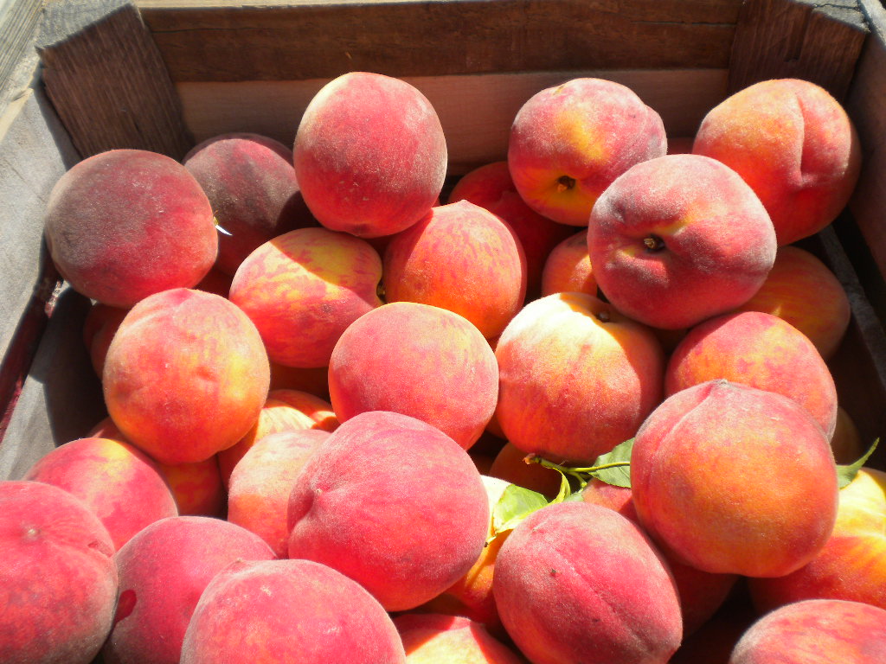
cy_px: 332
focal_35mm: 35
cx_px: 443
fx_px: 896
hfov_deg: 52.6
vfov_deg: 40.7
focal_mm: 6.3
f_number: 4.6
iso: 80
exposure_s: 1/536
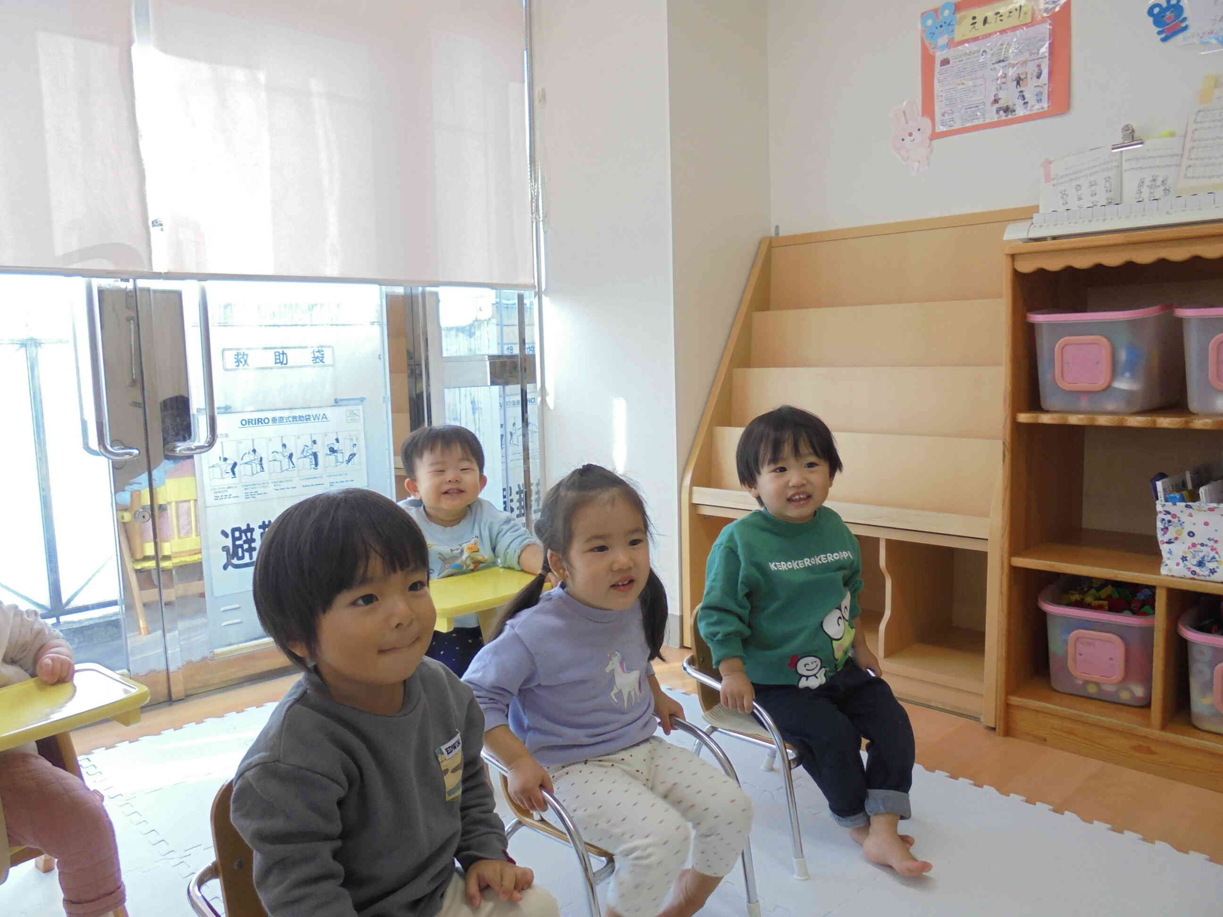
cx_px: 612
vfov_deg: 53.1
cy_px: 458
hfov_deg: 67.3
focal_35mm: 26
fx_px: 919
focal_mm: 4.6
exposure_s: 1/50
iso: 100
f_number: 3.5
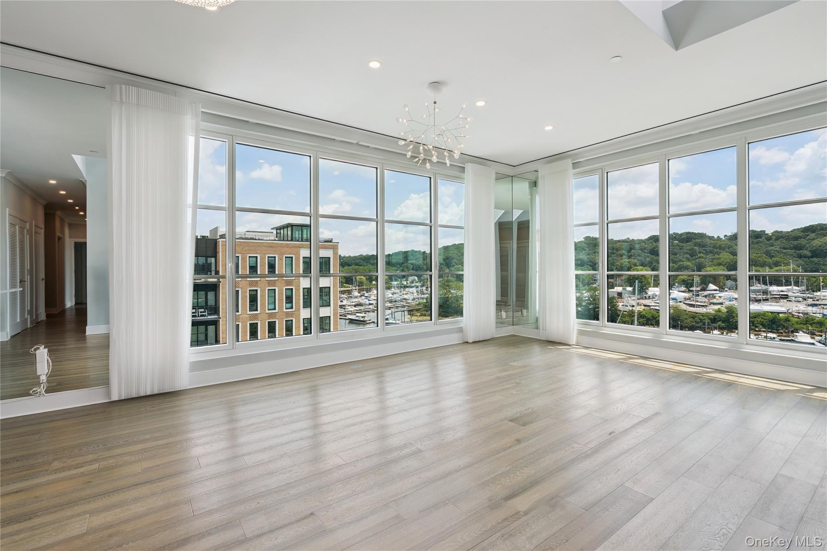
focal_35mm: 16
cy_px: 276
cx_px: 414
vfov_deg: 73.7
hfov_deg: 96.7
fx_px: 367
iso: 160
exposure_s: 1/80
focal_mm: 16
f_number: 10
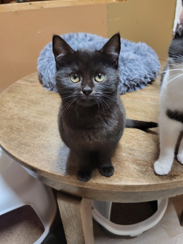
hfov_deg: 51.4
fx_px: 190
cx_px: 90
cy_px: 123
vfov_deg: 65.3
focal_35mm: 27
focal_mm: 5.4
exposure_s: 1/33.3
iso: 640
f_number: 1.8
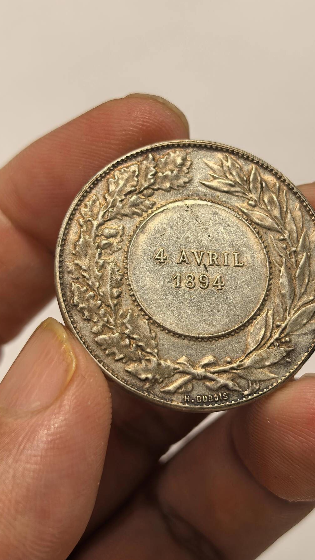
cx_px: 191
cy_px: 280
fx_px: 876
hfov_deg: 20.4
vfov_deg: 35.4
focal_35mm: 59
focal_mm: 6.98
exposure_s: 1/100
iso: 250
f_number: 2
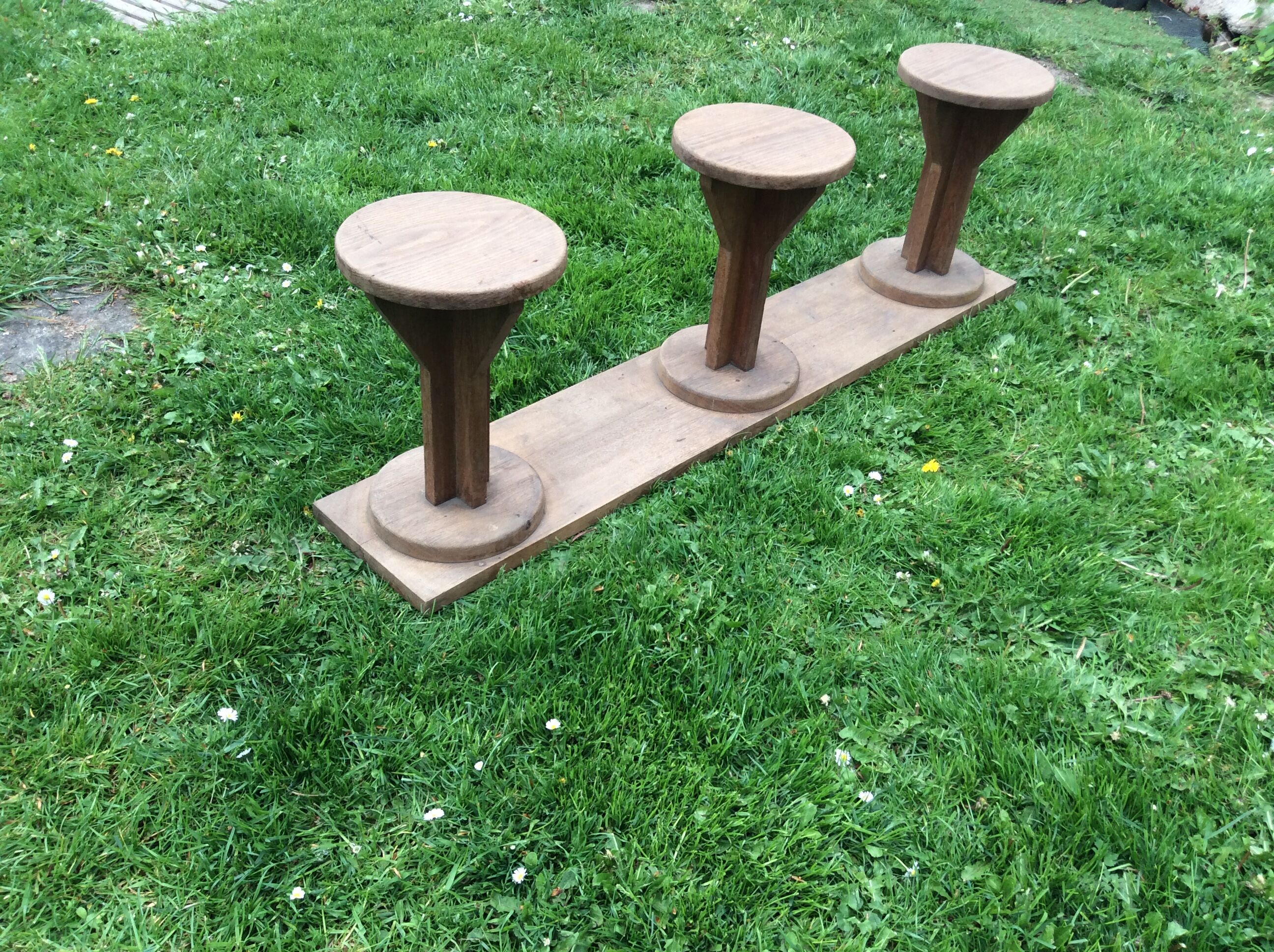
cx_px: 637
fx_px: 1176
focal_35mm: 32
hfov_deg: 56.9
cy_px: 476
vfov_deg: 44.1
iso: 32
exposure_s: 1/158
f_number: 2.4
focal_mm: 3.3
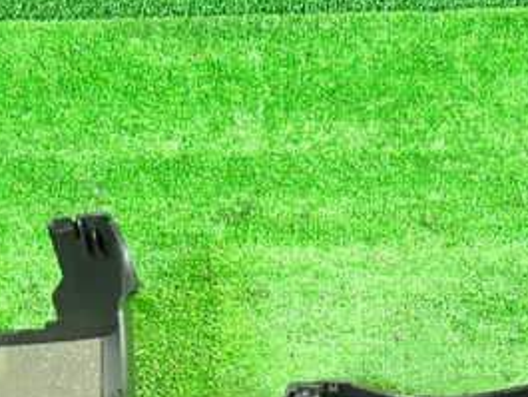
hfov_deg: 28.4
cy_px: 439
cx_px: 183
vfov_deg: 20.6
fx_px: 1038
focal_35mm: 68
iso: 800
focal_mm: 5.4
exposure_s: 1/20
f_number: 2.3
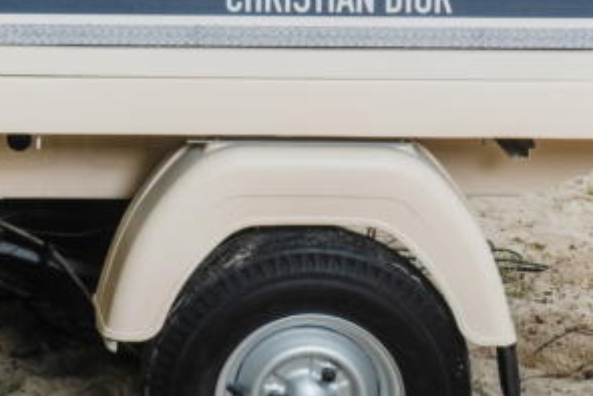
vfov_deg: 11.1
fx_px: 1945
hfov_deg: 17.0
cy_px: -237
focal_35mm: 118
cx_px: 34
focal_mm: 29
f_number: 13
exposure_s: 1/125
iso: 400
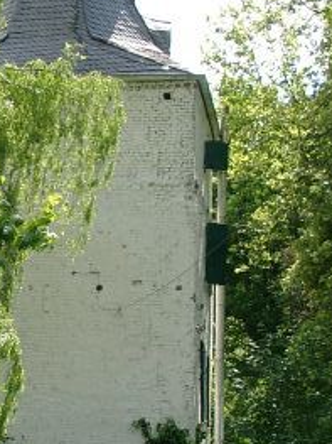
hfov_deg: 11.5
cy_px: 243
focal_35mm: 128
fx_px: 1638
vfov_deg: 15.4
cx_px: 27
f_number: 4
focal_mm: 8.82
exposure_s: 1/279
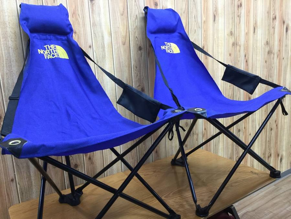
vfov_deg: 45.4
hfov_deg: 58.4
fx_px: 261
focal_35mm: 31
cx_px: 146
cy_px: 110
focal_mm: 3.3
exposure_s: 1/33
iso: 100
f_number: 2.4
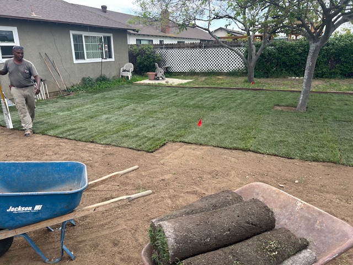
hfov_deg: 67.3
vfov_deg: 53.1
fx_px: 265
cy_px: 132
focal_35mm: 26
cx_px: 176
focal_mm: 5.7
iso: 50
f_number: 1.5
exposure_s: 1/1159
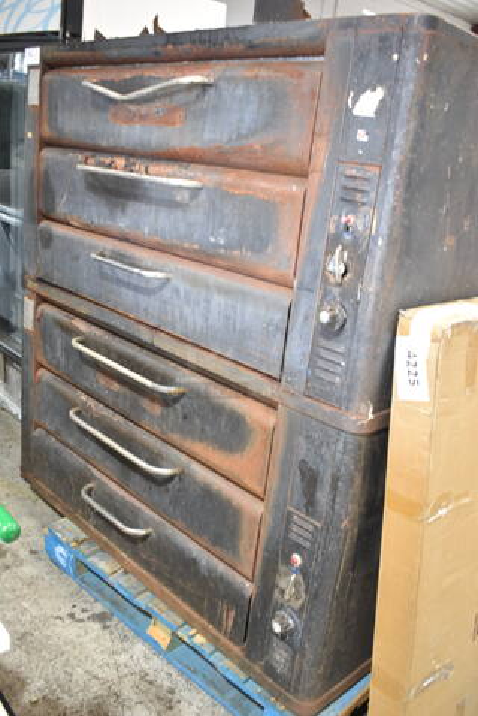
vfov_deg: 59.5
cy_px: 358
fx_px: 626
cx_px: 239
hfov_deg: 41.8
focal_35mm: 32
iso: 720
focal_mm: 21
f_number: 3.8
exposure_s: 1/30
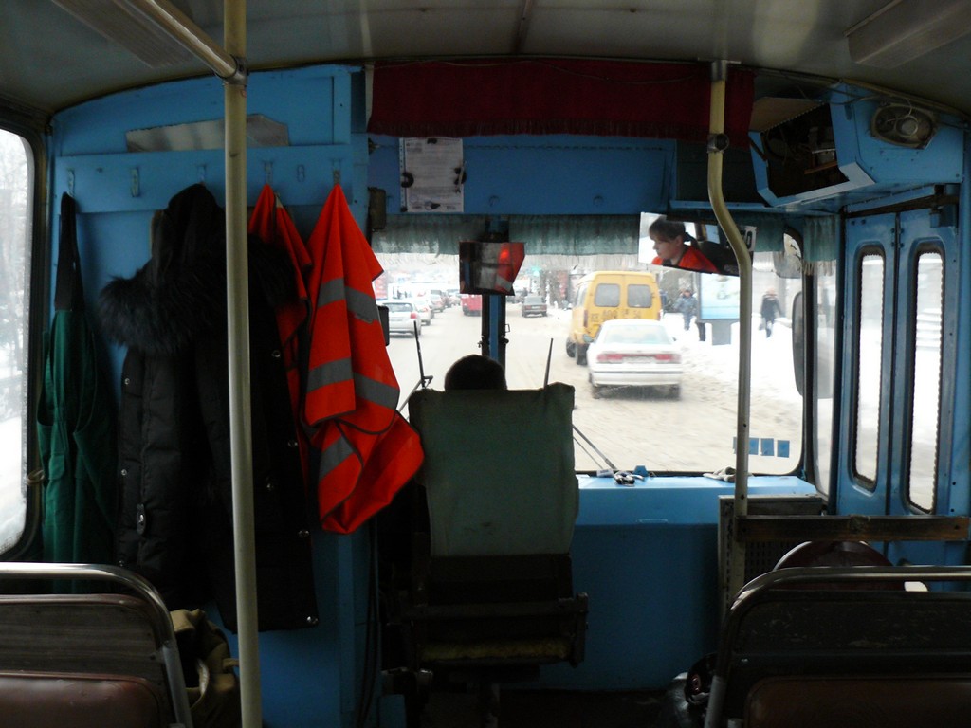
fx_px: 1010
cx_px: 486
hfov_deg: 51.4
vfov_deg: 39.7
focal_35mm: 36
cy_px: 364
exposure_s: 1/30
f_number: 2.8
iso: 200
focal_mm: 6
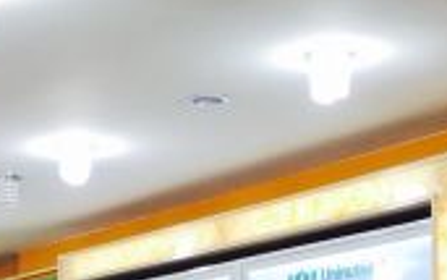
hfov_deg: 16.3
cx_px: 42
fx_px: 1535
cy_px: 530
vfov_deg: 9.8
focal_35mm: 126
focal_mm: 4.15
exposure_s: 1/100
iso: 32
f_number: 2.2
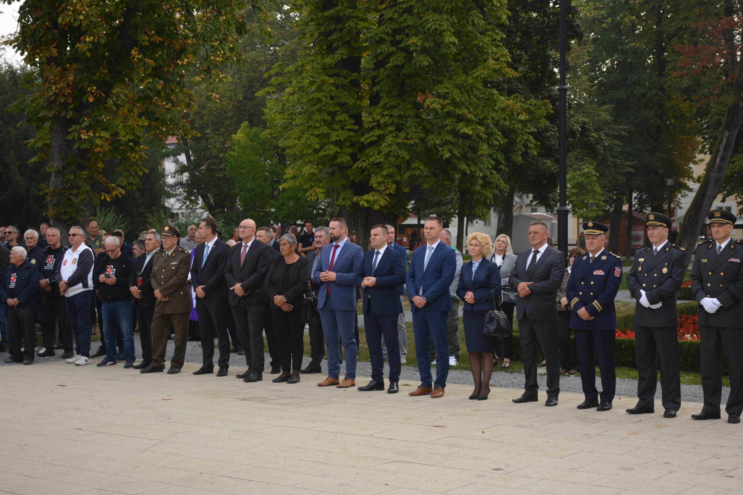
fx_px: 1176
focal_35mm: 57
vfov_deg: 23.8
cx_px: 372
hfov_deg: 35.1
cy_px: 248
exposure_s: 1/200
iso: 100
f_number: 5.6
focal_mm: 38
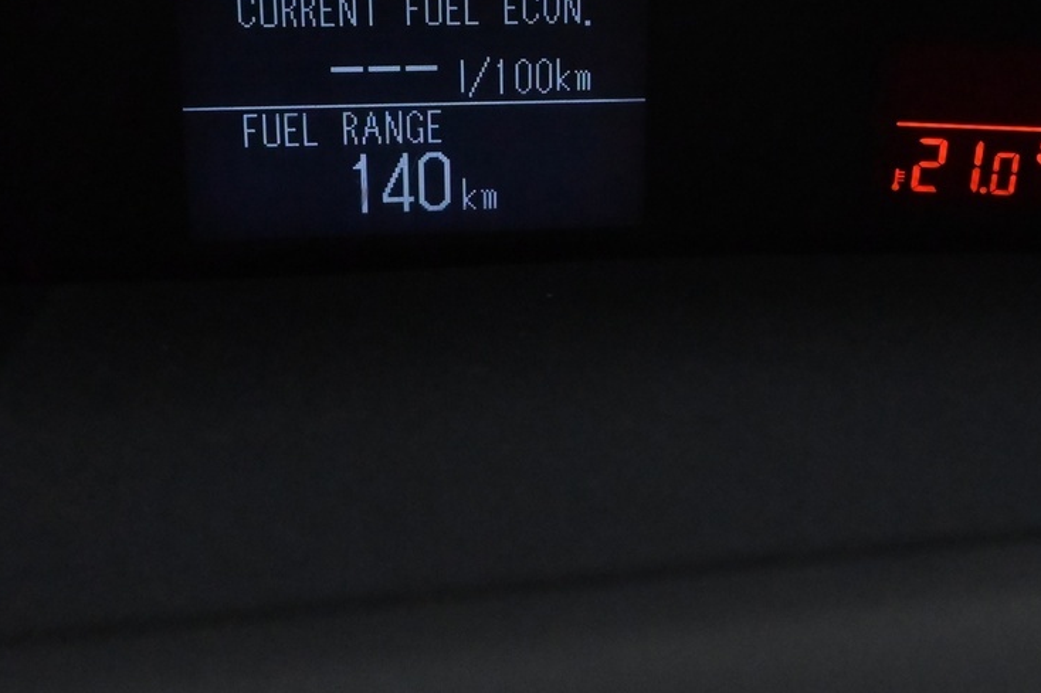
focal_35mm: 53
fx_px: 1532
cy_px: 64
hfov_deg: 36.9
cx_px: 733
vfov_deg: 24.7
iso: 6400
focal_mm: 16
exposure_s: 1/125
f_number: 5.6
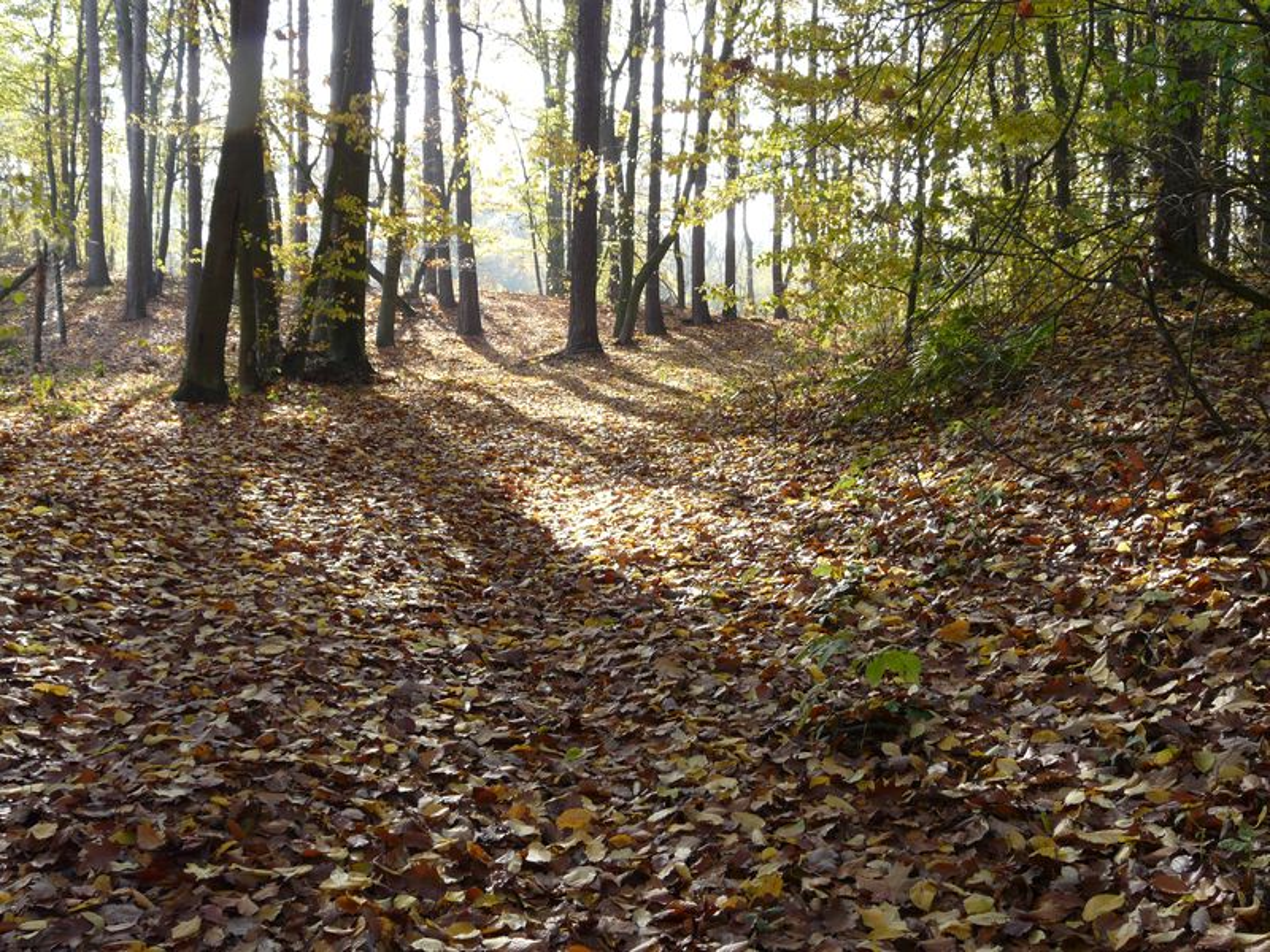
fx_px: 1431
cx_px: 635
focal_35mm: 39
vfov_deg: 36.8
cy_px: 476
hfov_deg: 47.9
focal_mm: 6.4
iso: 100
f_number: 3.6
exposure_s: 1/125
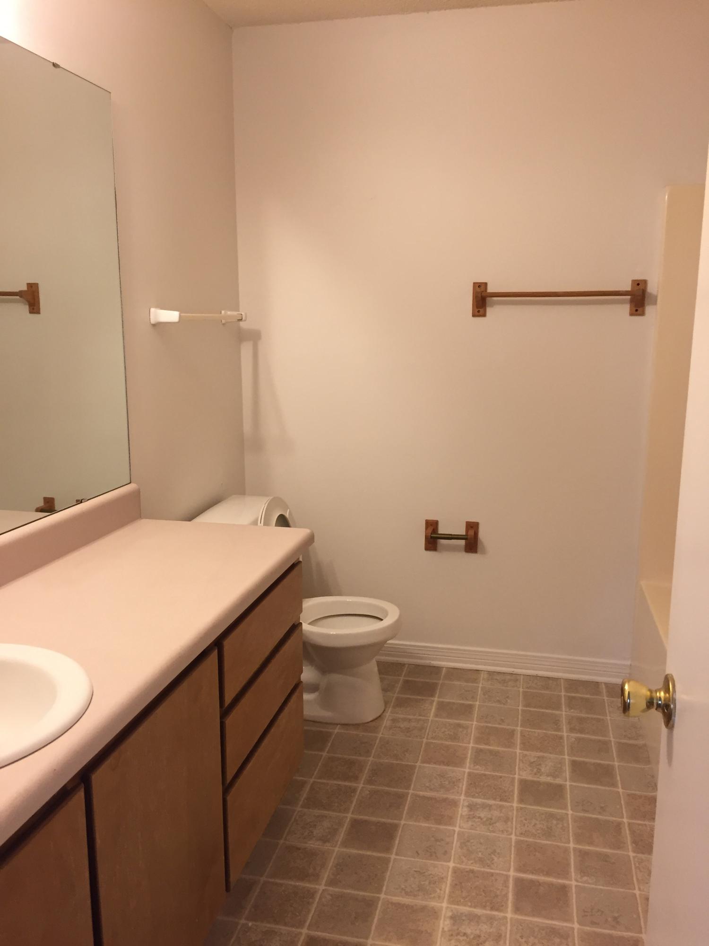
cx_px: 354
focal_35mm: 29
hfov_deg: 48.2
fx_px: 792
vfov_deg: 61.7
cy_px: 473
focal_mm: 4.15
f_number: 2.2
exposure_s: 1/30
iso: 80
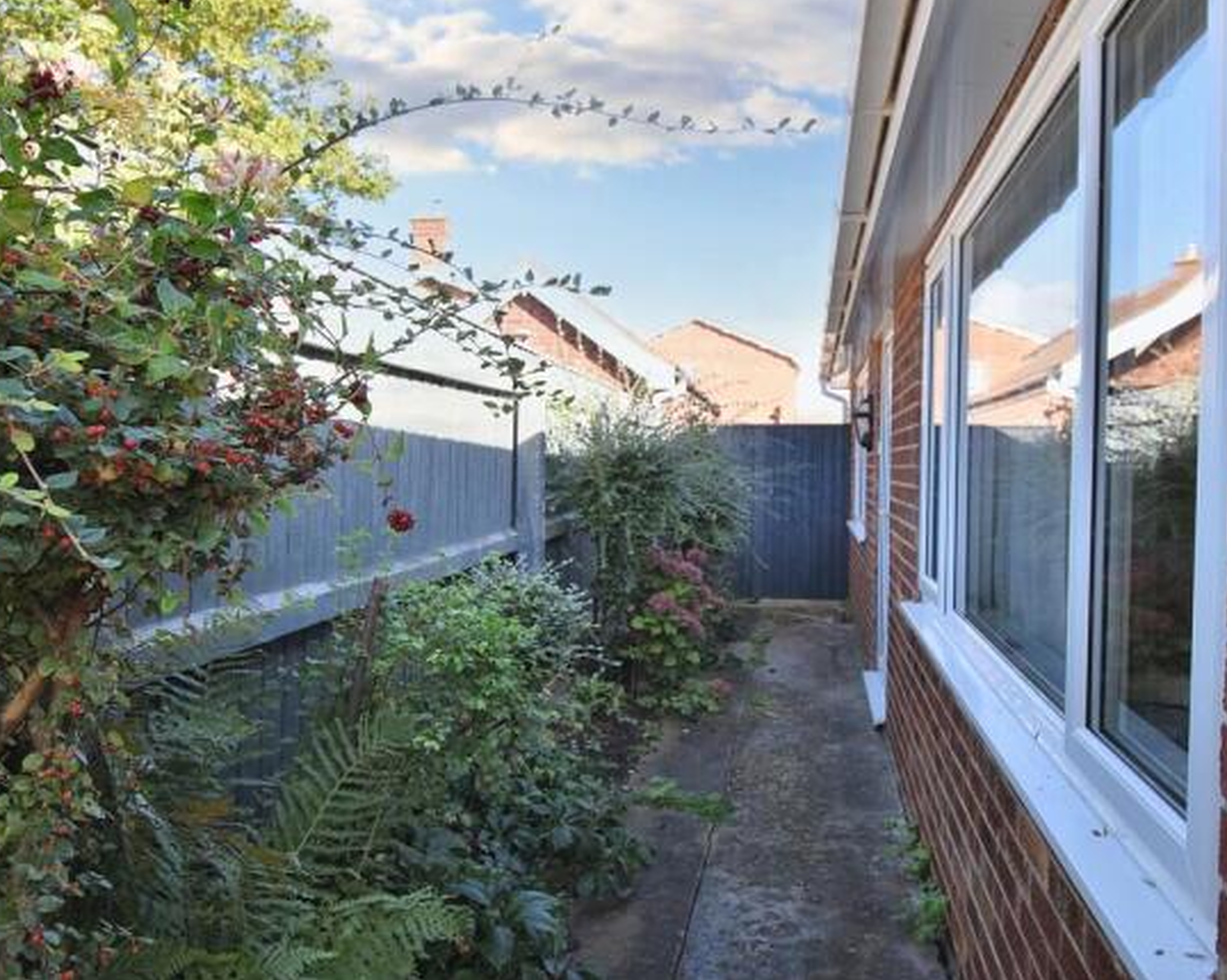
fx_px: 871
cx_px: 644
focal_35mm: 24
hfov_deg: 70.3
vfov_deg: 58.7
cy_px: 487
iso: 100
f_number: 5.3
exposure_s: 1/125
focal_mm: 14
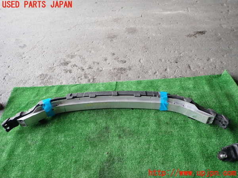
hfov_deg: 69.4
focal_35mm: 25
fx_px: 172
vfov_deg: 54.9
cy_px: 89
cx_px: 119
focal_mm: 4.5
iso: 100
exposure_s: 1/100
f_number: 2
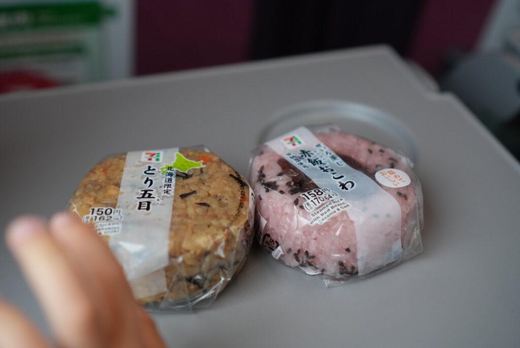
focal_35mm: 52
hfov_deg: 37.8
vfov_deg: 25.8
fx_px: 759
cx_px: 260
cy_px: 174
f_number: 2.5
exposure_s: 1/200
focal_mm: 35
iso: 400
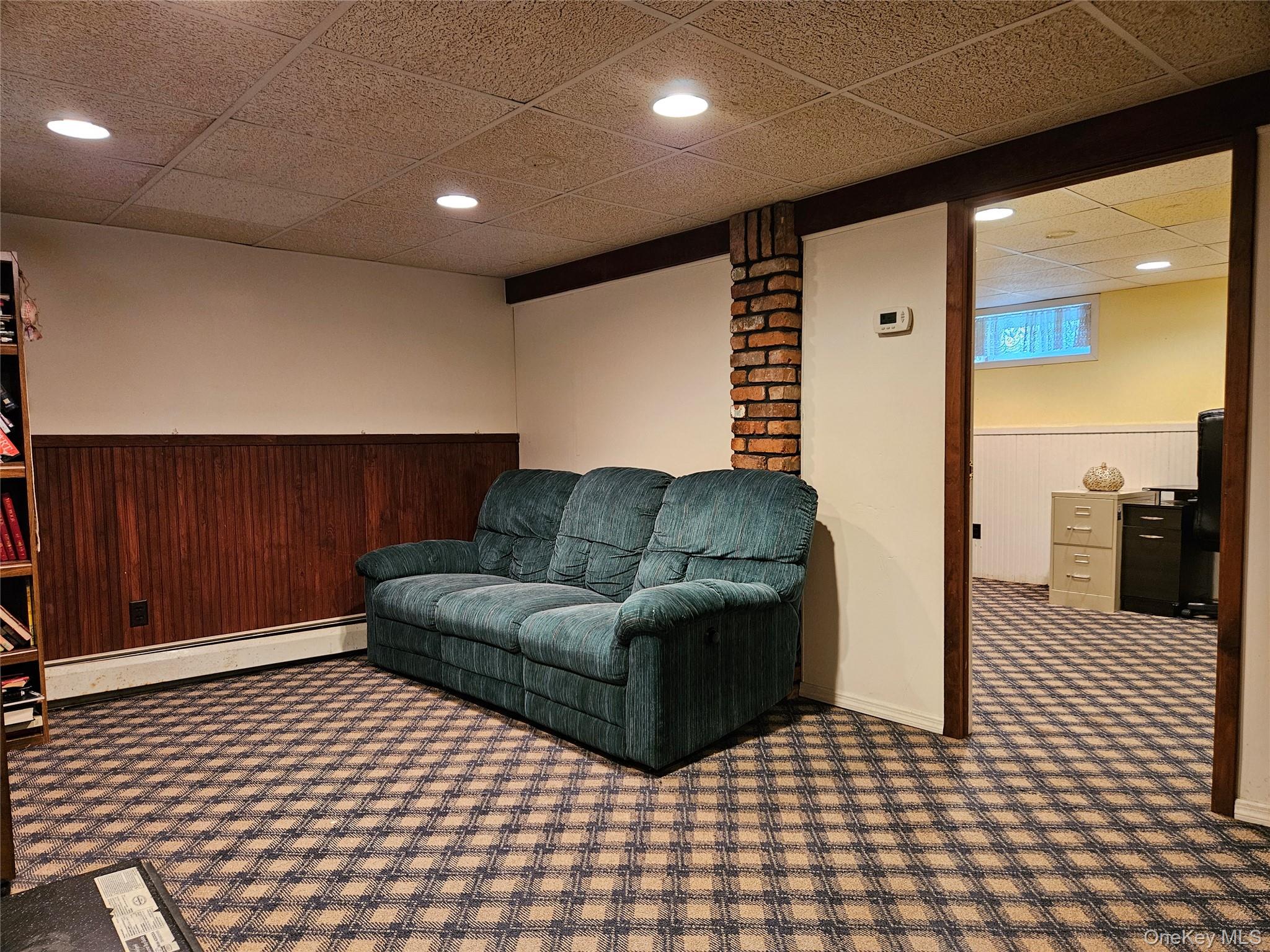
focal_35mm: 23
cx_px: 635
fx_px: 844
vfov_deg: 58.9
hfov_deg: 73.9
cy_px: 476
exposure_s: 1/60
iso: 640
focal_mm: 5.4
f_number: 1.8
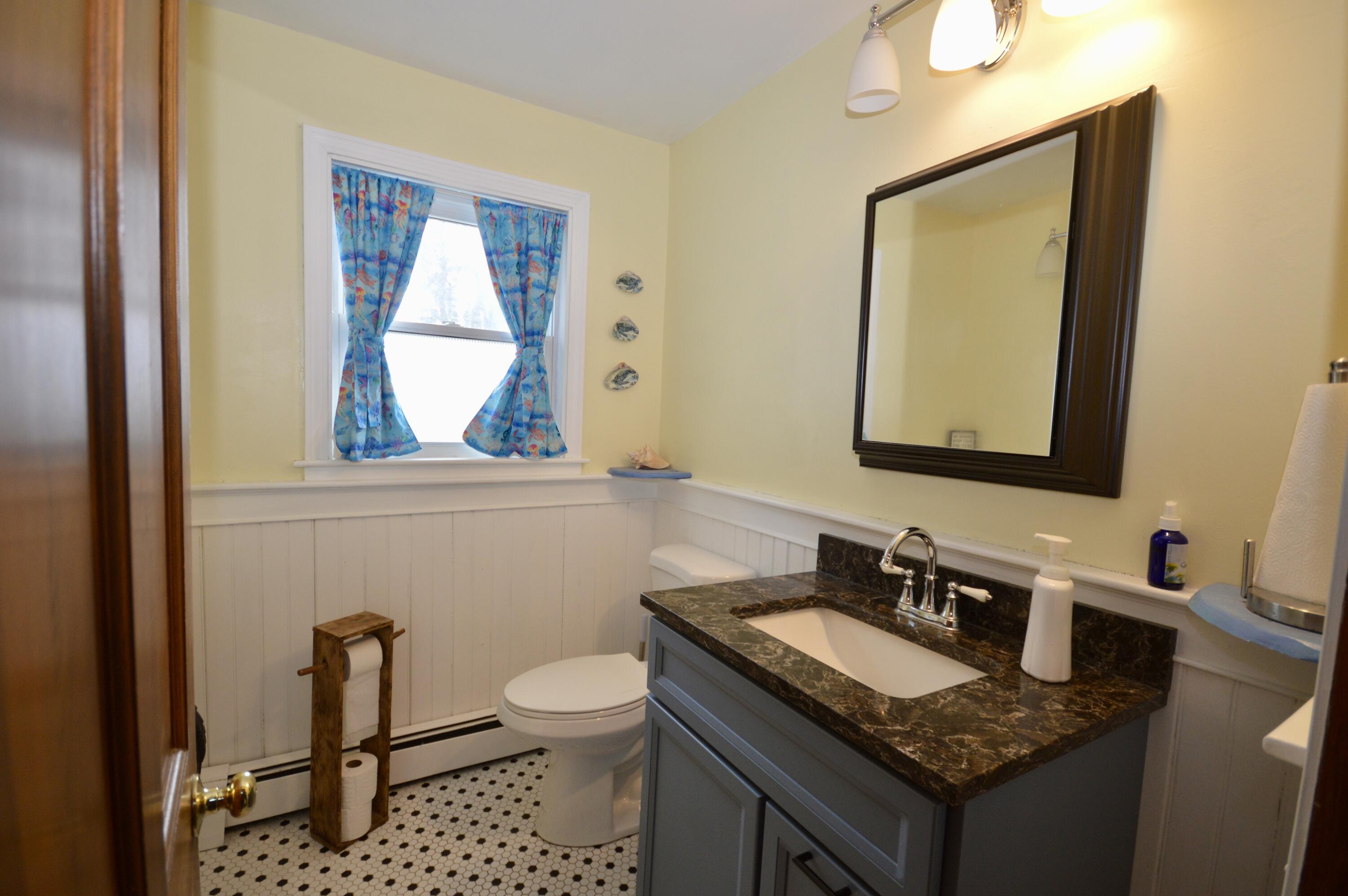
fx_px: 561
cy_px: 448
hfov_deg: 100.4
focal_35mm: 15
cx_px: 674
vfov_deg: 77.2
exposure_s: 1/60
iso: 400
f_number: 4
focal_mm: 10
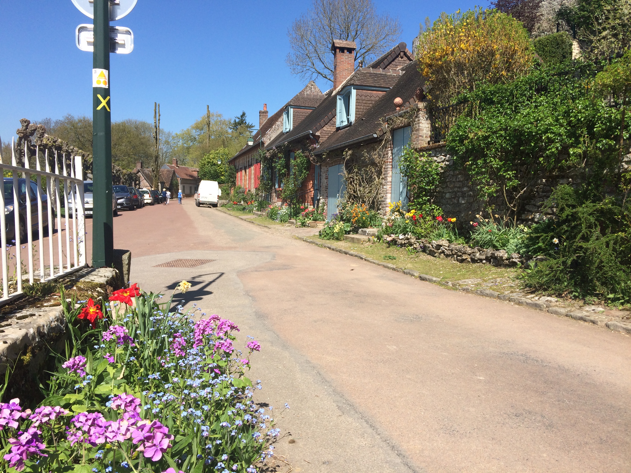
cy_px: 236
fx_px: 529
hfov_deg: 61.7
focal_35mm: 29
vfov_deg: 48.2
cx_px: 316
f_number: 2.2
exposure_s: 1/1866
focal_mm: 4.15
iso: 32
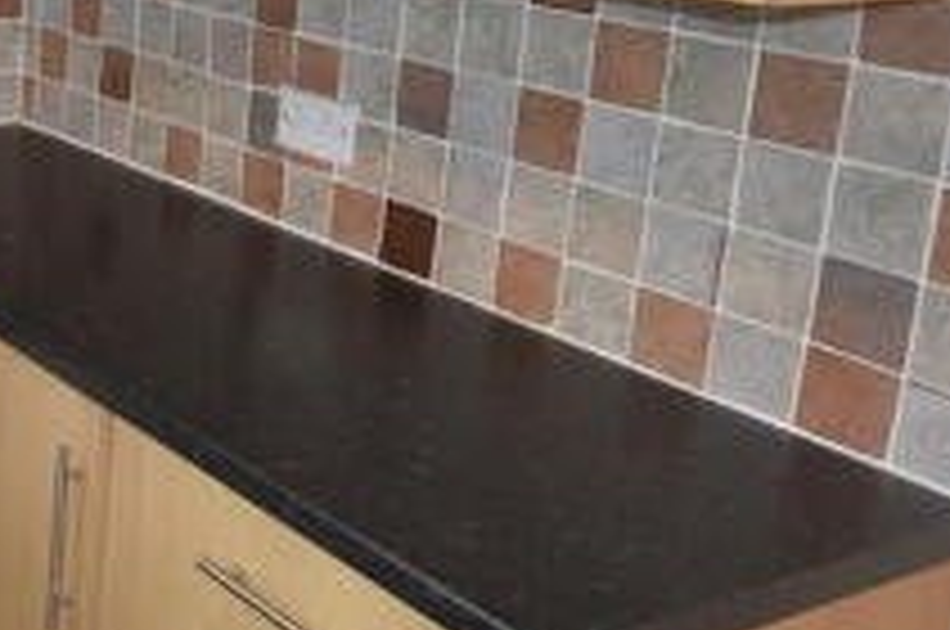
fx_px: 1476
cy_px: 101
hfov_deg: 31.6
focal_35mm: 56
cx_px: -97
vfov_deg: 23.7
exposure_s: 1/60
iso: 1100
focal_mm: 12
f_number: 4.5
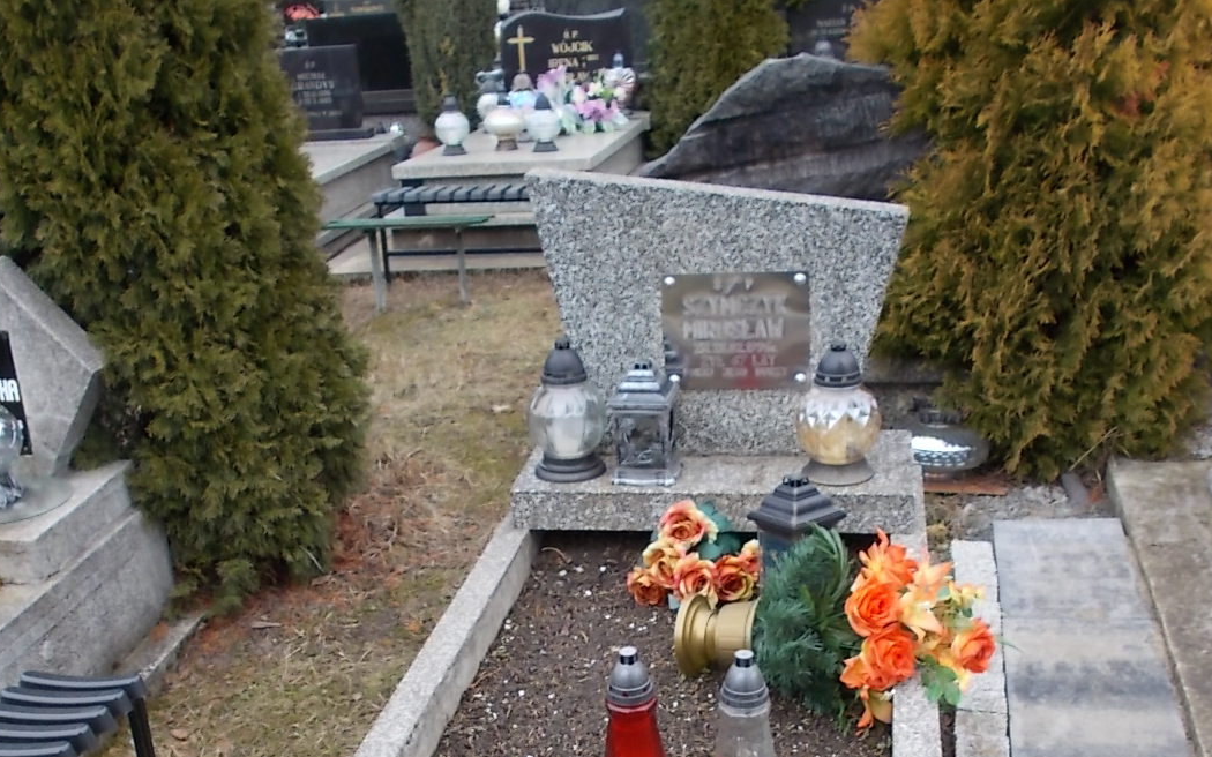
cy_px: 608
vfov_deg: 29.8
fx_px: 1387
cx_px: 575
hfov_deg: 47.2
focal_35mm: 42
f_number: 3.2
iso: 80
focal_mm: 4.6
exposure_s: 1/160
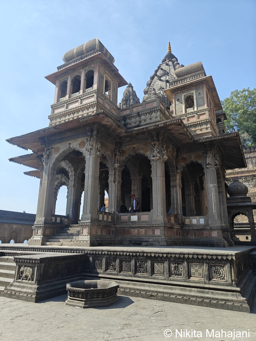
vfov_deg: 71.6
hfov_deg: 56.8
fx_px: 237
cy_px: 170
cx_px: 128
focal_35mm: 24
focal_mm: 5.59
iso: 64
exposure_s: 1/3201
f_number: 1.8
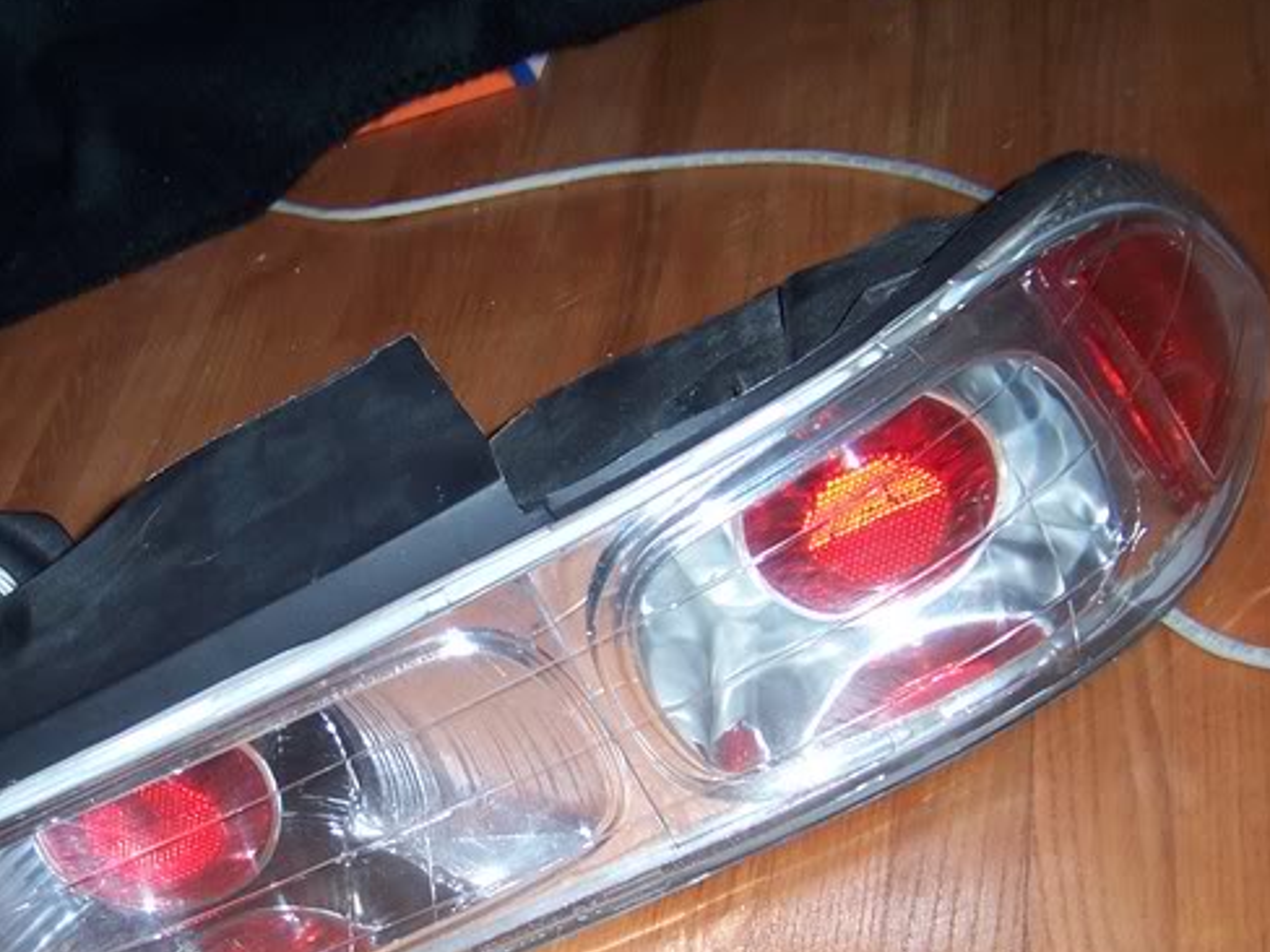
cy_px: 679
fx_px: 2165
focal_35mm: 59
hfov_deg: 32.1
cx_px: 328
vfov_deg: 24.6
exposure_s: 1/60
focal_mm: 6.2
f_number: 2.8
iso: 80
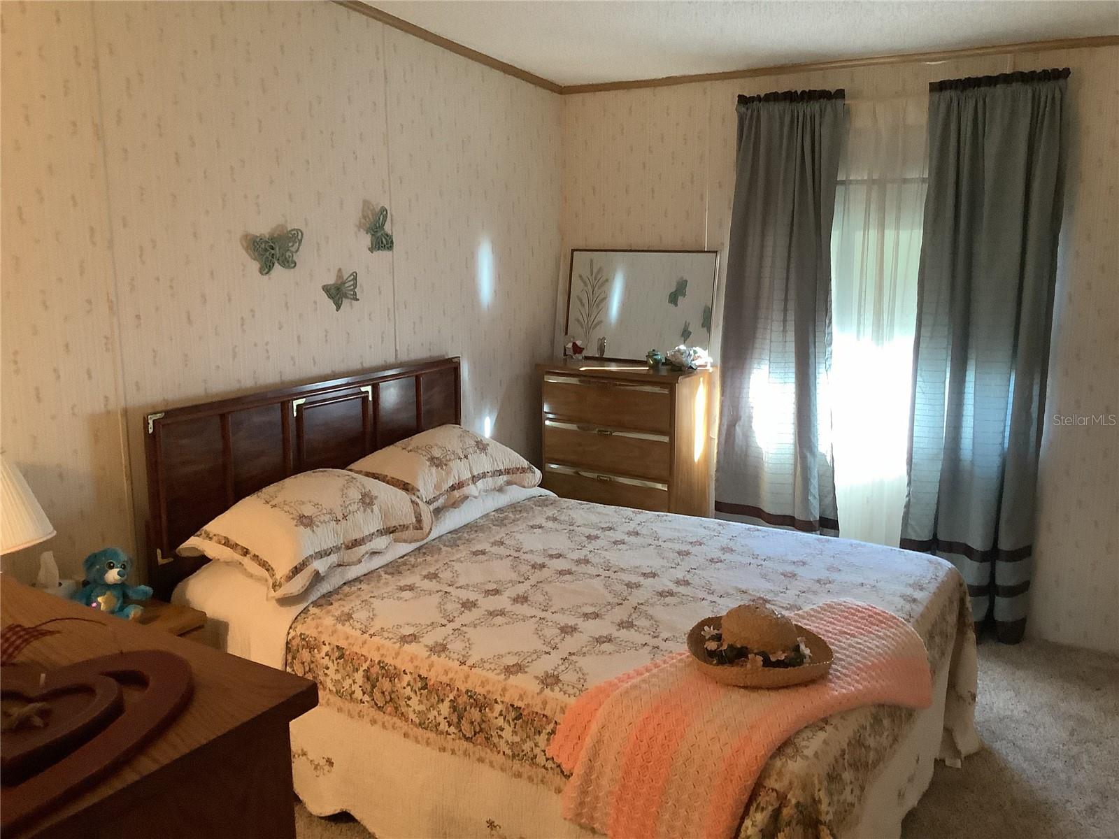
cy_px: 420
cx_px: 560
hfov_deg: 58.4
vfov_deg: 45.4
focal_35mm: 31
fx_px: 1002
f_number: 2.4
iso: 400
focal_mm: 3.3
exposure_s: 1/40
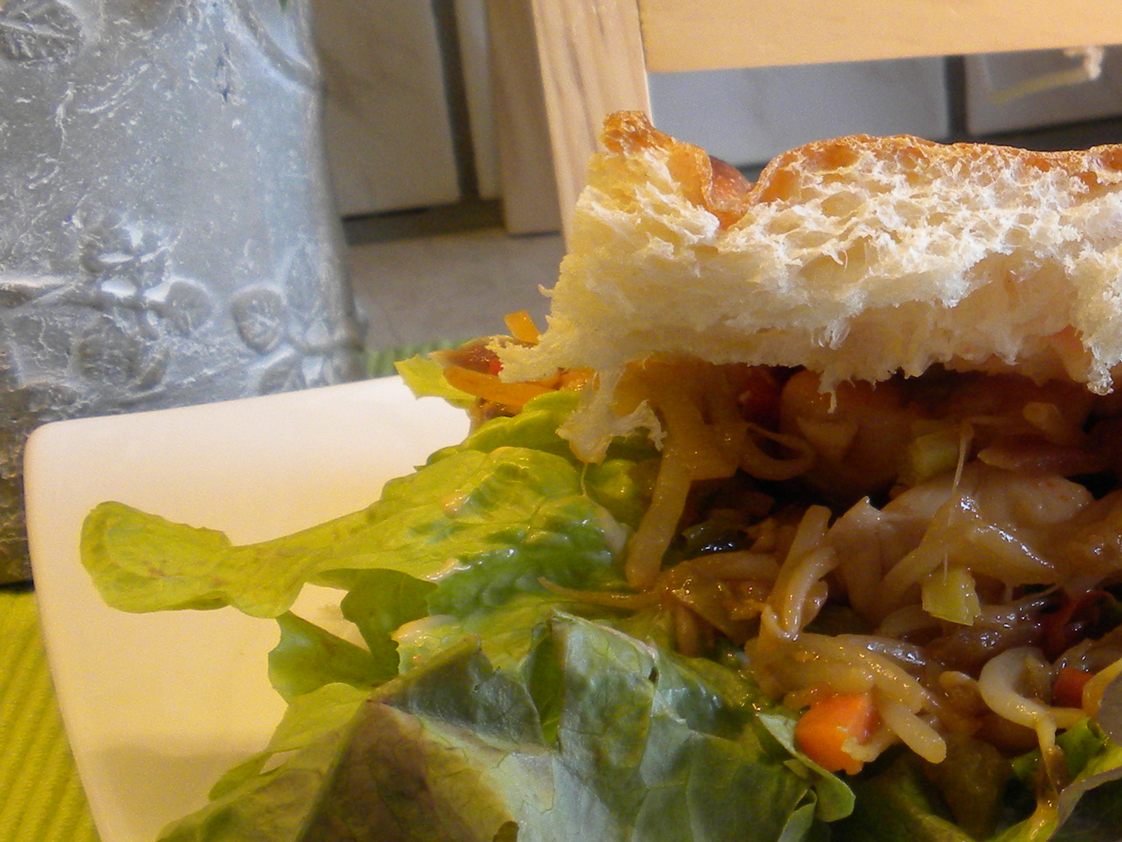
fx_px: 2917
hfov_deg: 20.4
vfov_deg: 16.3
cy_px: 649
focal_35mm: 90
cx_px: 1354
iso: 129
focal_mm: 6.6
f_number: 3.5
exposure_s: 1/52.3
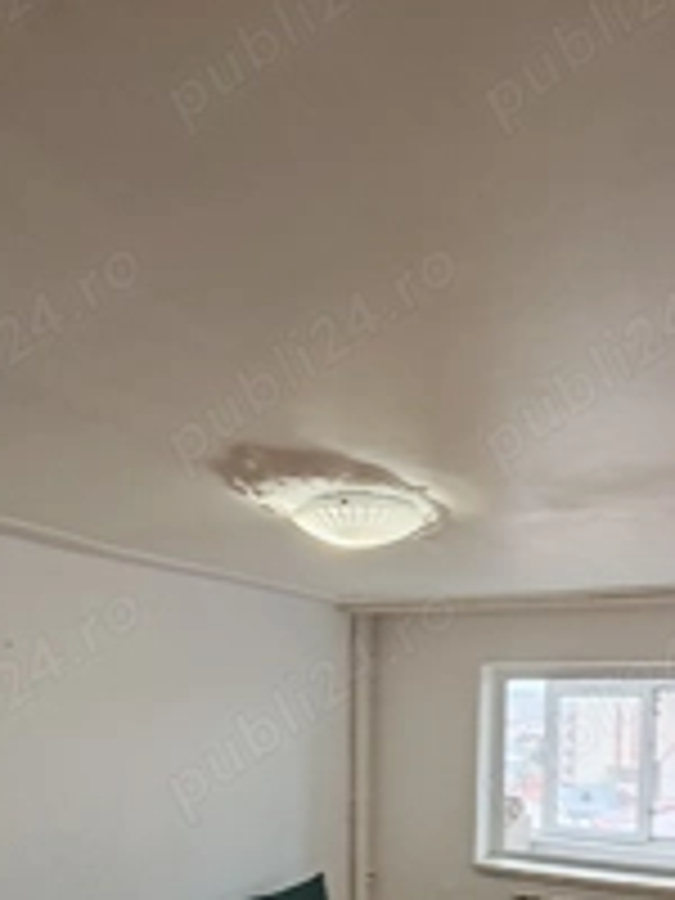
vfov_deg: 51.5
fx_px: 832
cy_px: 774
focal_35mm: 32
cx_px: 468
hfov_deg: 43.3
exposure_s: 1/33
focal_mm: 1.96
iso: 125
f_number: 2.2
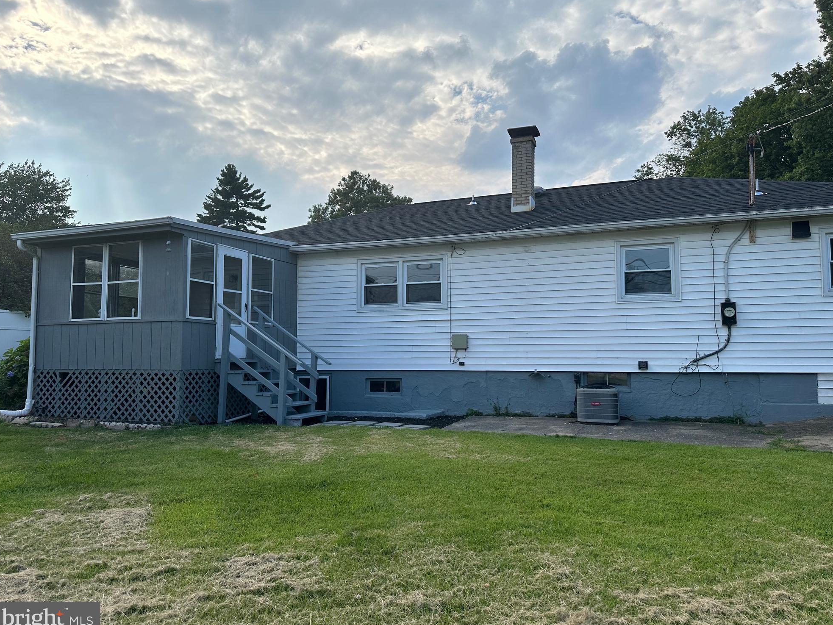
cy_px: 311
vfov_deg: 54.9
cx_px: 428
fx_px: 602
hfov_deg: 69.4
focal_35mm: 25
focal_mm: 6.86
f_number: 1.78
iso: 80
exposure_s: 1/3861
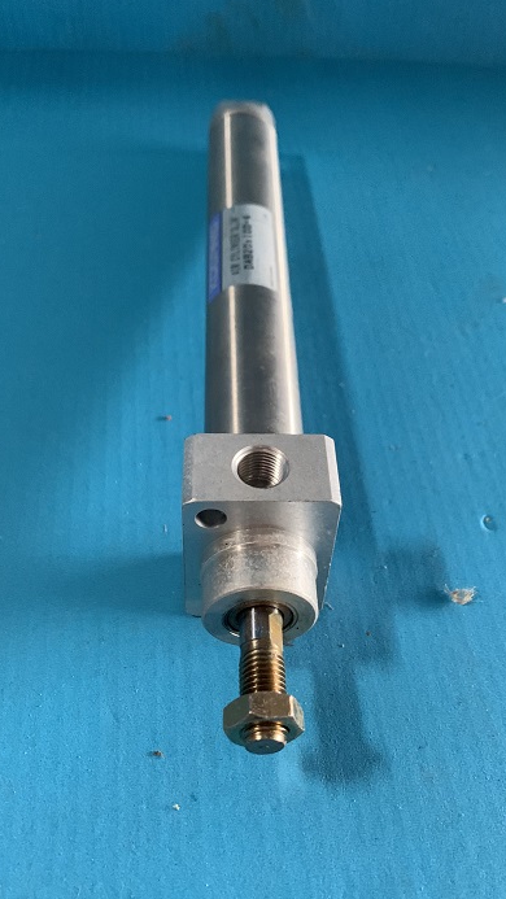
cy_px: 446
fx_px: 787
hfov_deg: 35.5
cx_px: 315
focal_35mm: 33
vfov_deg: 59.5
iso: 400
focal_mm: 4.25
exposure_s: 1/34
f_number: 1.8
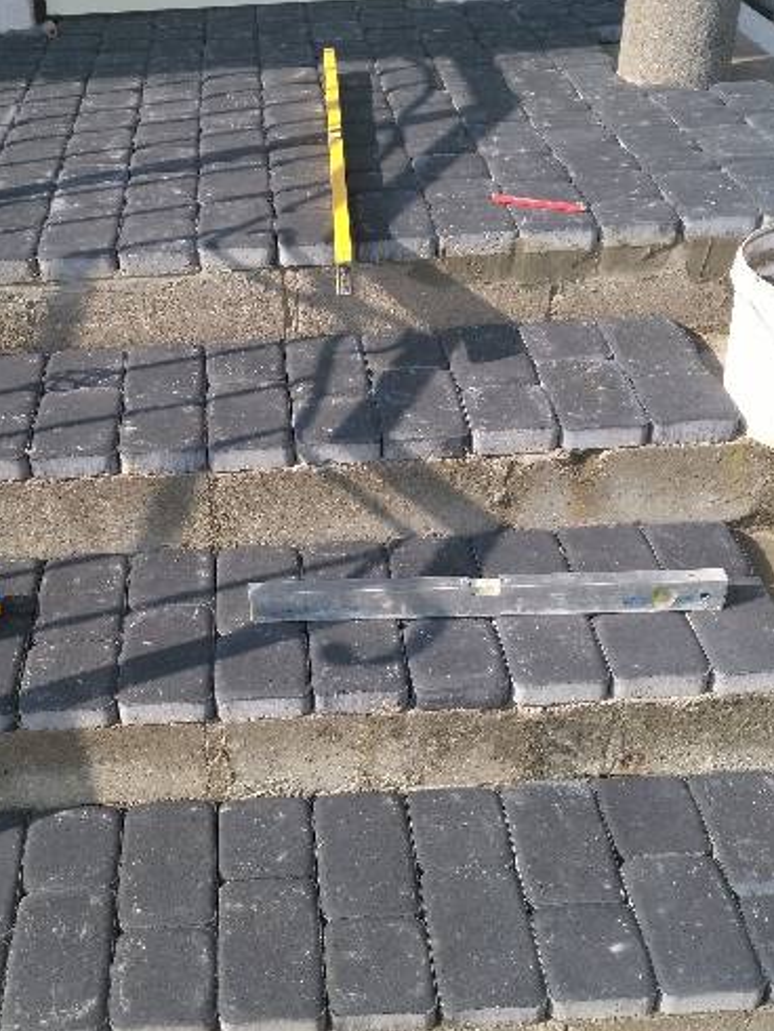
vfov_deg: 46.8
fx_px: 1191
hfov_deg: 35.7
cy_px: 490
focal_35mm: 40
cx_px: 262
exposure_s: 1/738
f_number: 2
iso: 100
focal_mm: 2.96
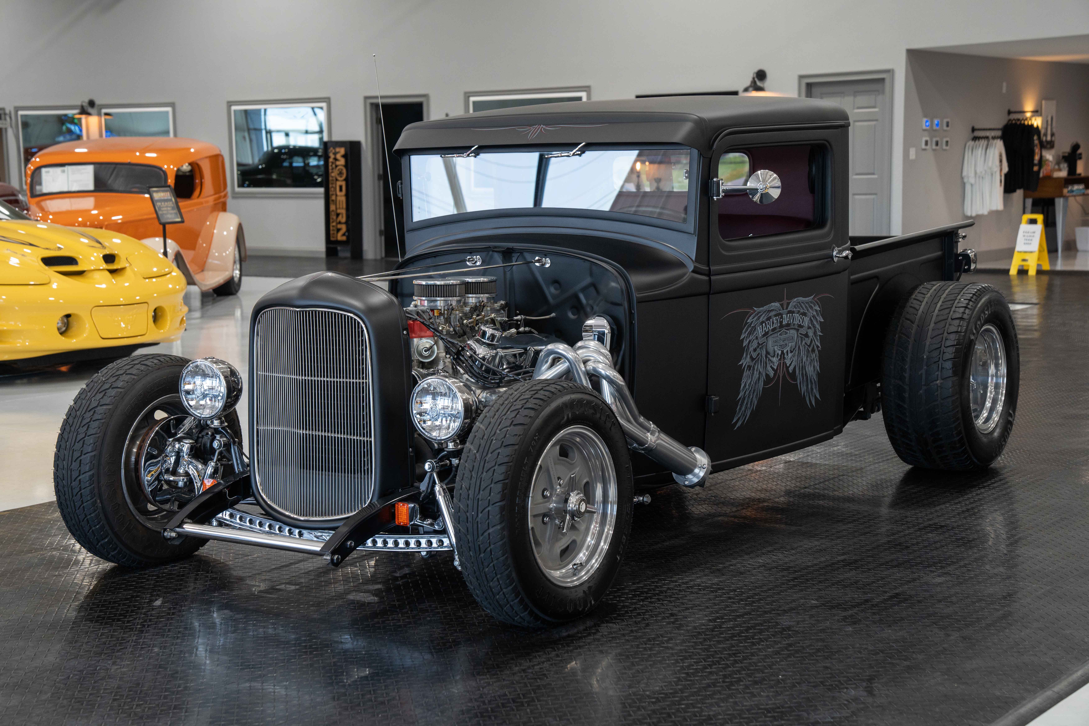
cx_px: 544
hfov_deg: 35.1
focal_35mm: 57
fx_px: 1724
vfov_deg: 23.8
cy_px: 363
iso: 1000
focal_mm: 57
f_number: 5.6
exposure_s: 1/100
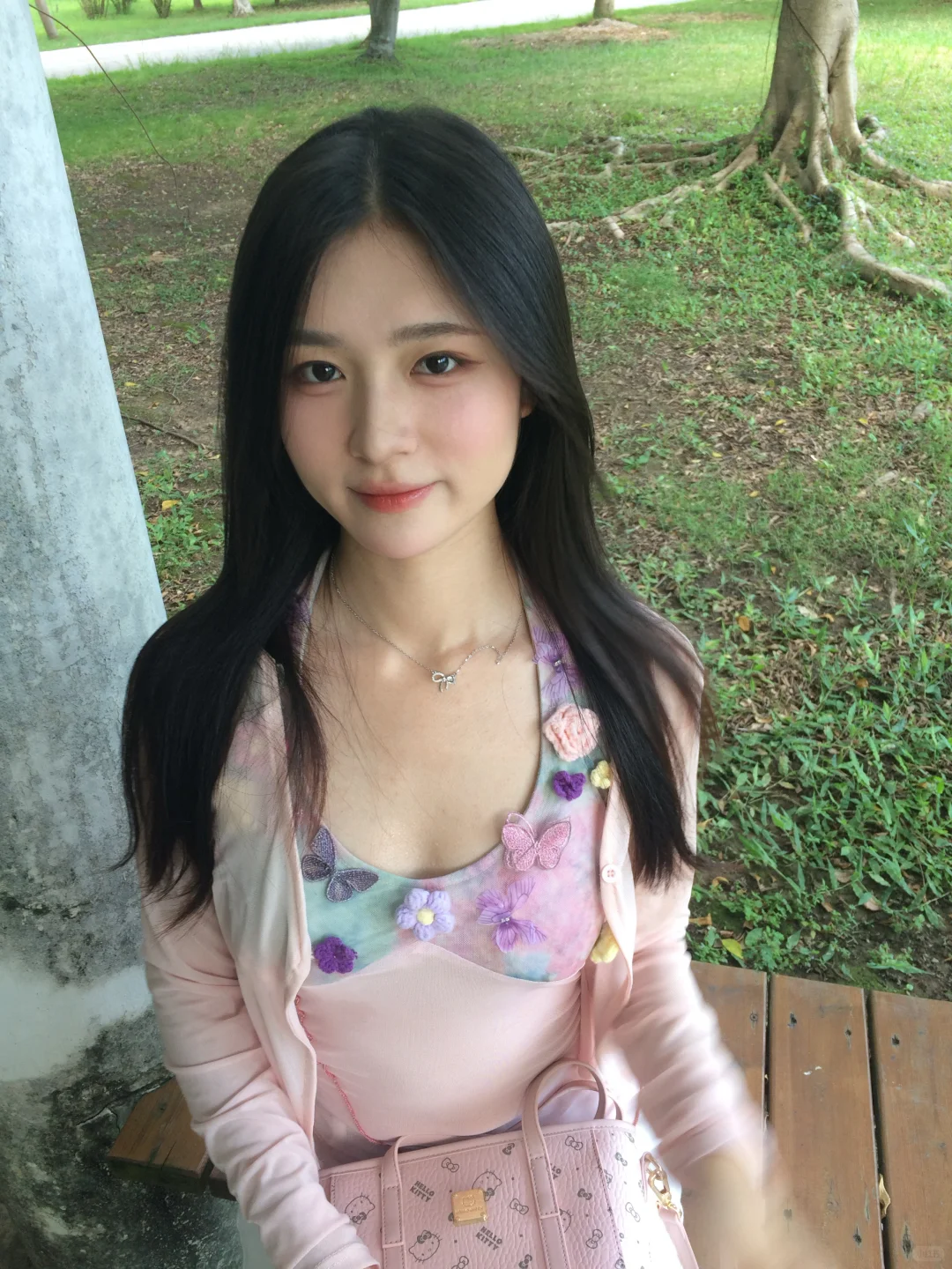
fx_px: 1063
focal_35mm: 29
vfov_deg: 61.7
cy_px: 634
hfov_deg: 48.2
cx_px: 476
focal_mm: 4.15
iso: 40
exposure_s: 1/50
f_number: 2.2
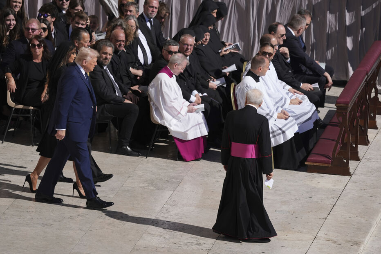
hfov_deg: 3.4
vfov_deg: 2.3
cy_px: 127
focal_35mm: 600
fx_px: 6348
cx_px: 190
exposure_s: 1/4000
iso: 400
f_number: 6.3
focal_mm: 600
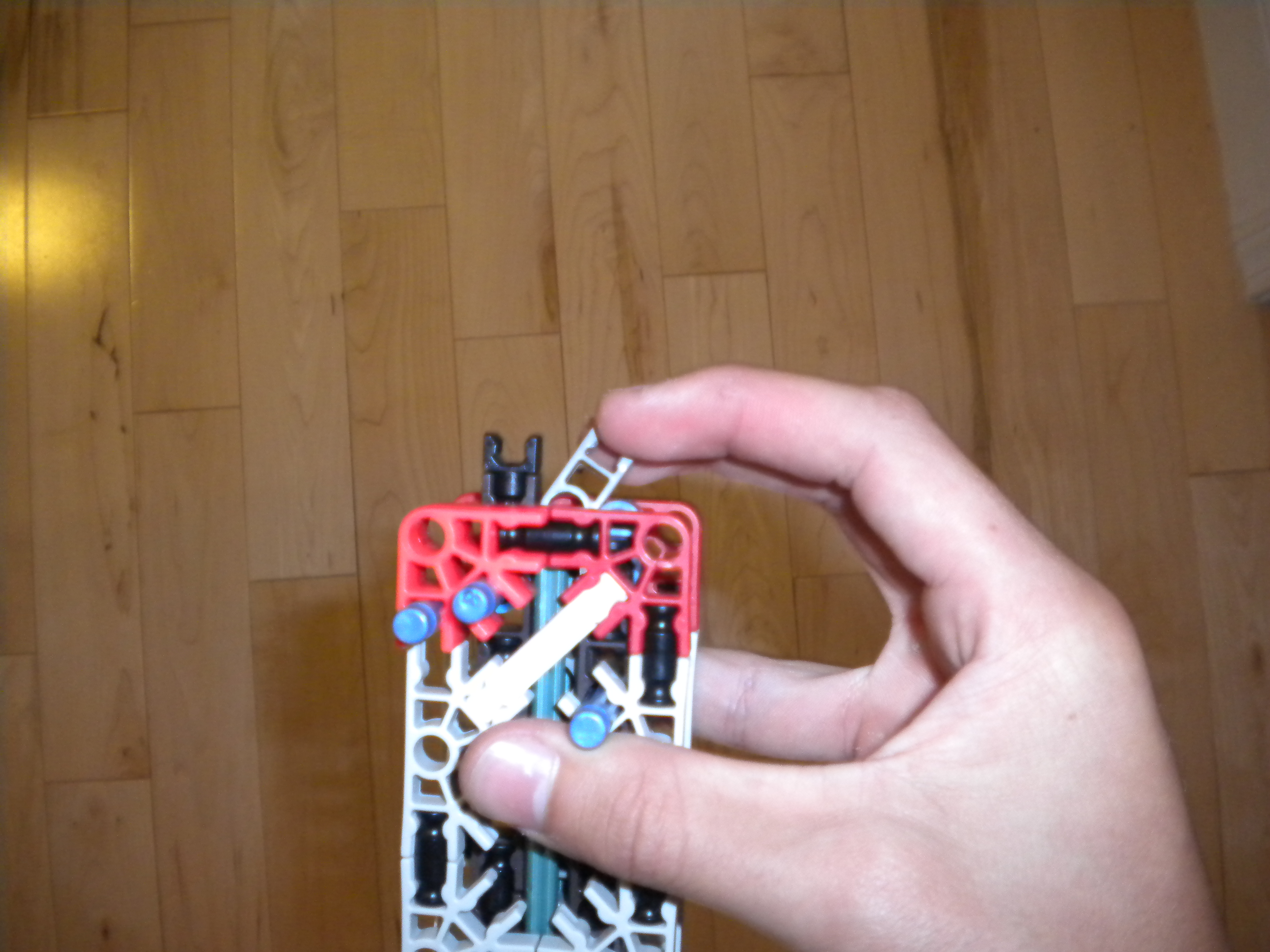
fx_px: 1284
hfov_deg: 52.6
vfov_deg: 40.7
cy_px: 476
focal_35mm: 35
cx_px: 635
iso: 400
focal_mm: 6.3
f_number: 3.1
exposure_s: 1/30
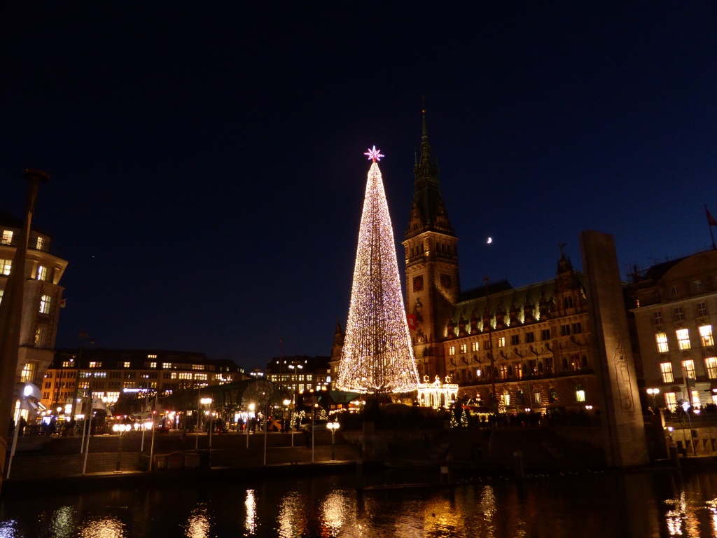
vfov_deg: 54.9
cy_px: 269
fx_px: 518
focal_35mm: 25
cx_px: 358
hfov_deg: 69.4
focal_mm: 4.3
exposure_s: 1/8
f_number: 3.3
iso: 500
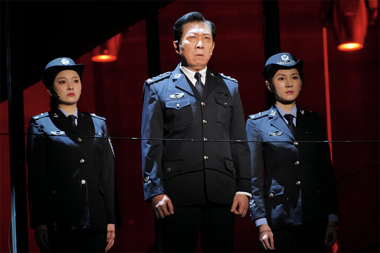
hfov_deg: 6.9
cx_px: 190
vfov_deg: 4.6
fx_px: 3164
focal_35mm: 300
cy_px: 126
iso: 800
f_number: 4
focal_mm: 198
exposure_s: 1/30
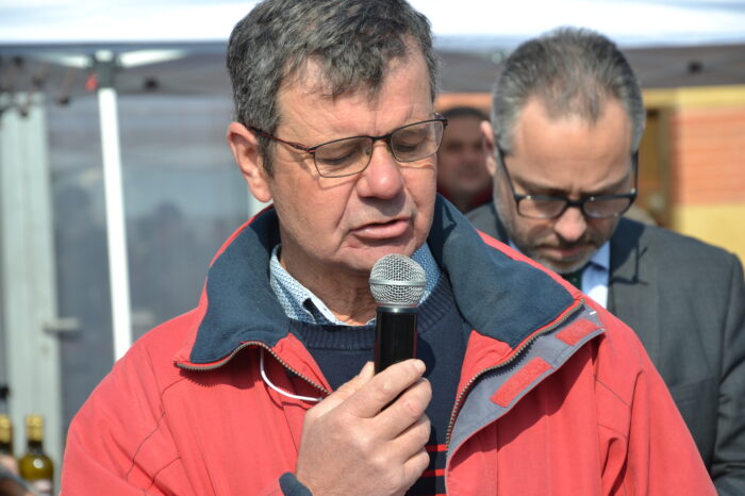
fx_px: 3258
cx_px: 372
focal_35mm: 158
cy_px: 248
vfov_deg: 8.7
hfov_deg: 13.0
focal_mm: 105
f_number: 7.1
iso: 100
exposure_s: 1/200
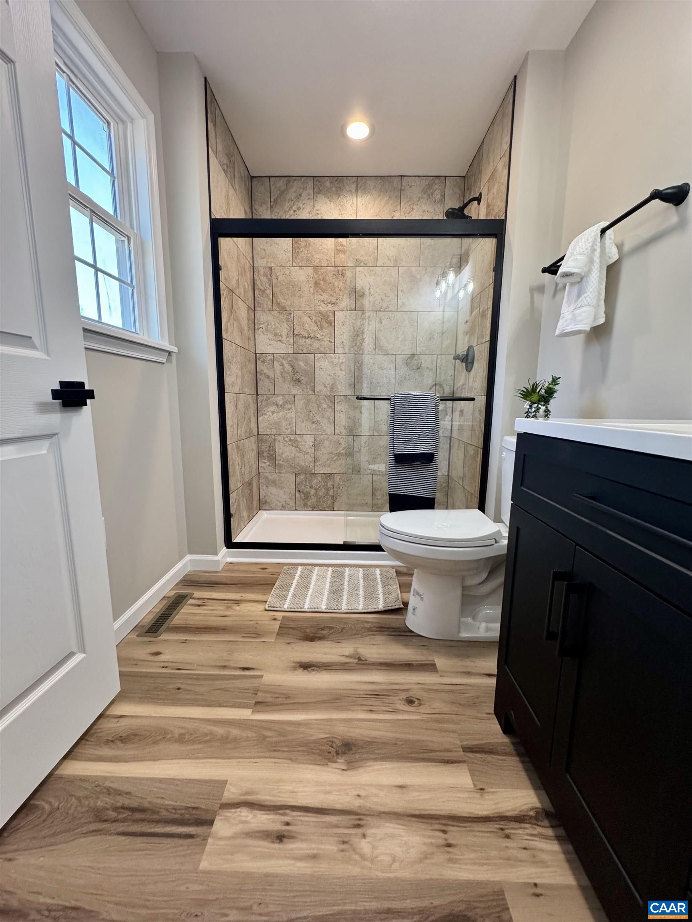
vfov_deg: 102.1
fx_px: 373
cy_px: 461
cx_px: 346
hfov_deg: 85.7
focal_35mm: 14
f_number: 2.2
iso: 250
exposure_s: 1/120
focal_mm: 2.22
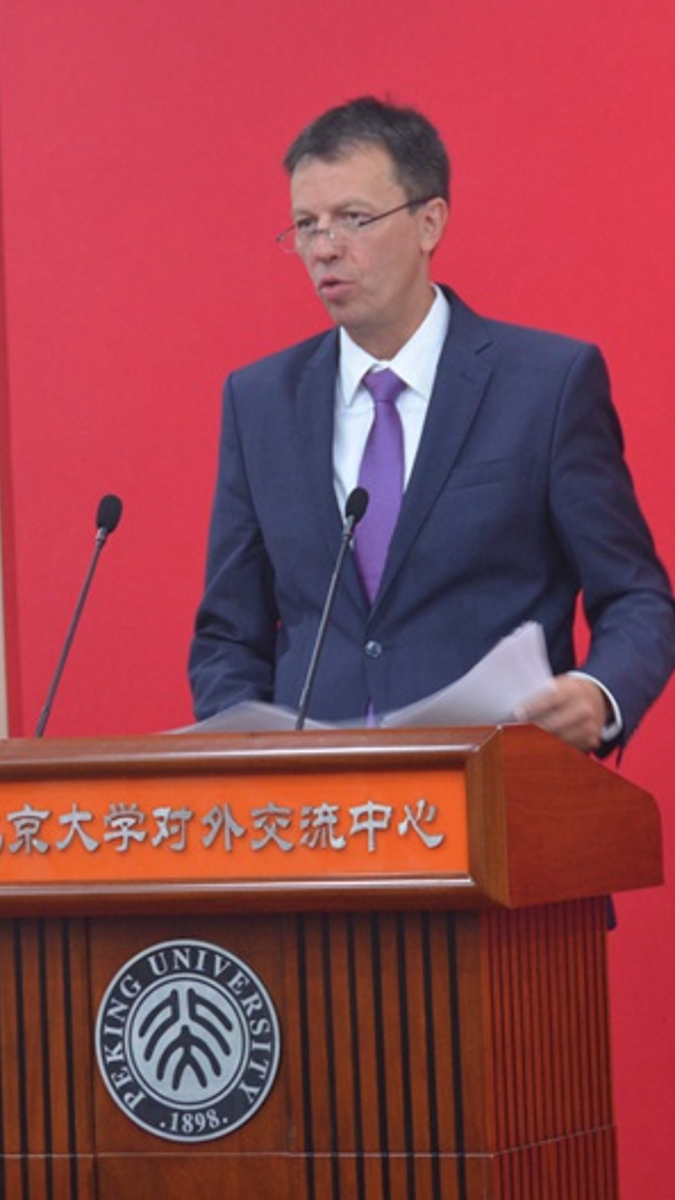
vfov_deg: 9.5
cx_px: 268
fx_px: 7185
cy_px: 600
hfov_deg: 5.4
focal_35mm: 226
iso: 1600
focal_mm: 95
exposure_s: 1/10
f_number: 5.3
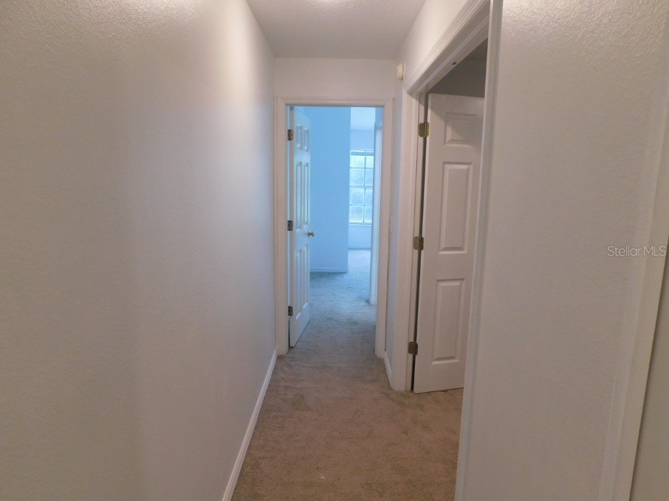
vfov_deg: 58.9
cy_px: 250
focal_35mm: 23
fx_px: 445
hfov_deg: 73.9
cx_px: 334
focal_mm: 4
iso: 220
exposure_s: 1/30
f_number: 3
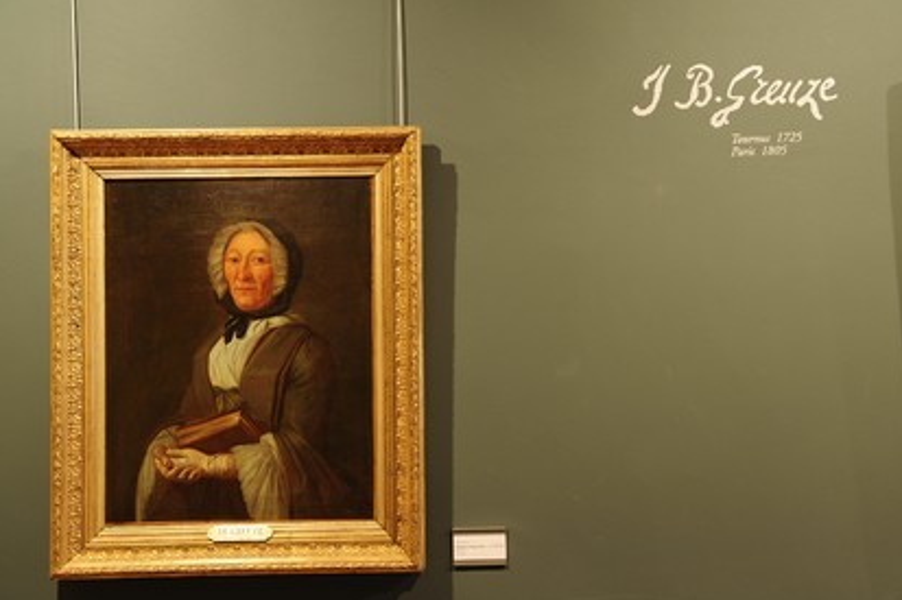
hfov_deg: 35.7
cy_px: 303
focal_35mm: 56
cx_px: 458
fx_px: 1402
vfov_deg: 24.2
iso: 200
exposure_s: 1.6
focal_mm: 55
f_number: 7.1
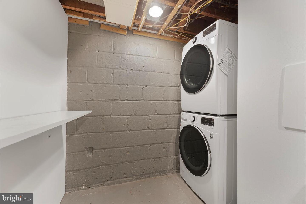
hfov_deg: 104.3
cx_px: 153
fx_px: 119
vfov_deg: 81.2
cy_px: 102
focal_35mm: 14
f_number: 8
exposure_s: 2
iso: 400
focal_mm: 14
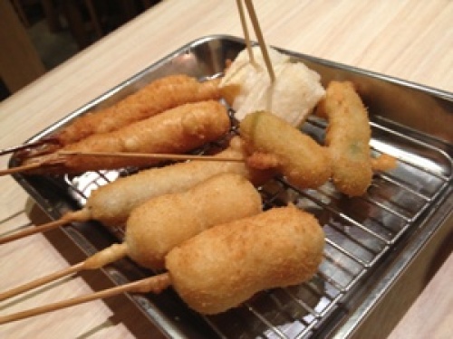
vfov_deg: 40.7
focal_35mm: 35
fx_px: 458
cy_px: 170
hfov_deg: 52.6
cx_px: 226
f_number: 2.4
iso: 125
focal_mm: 4.28
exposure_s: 1/20
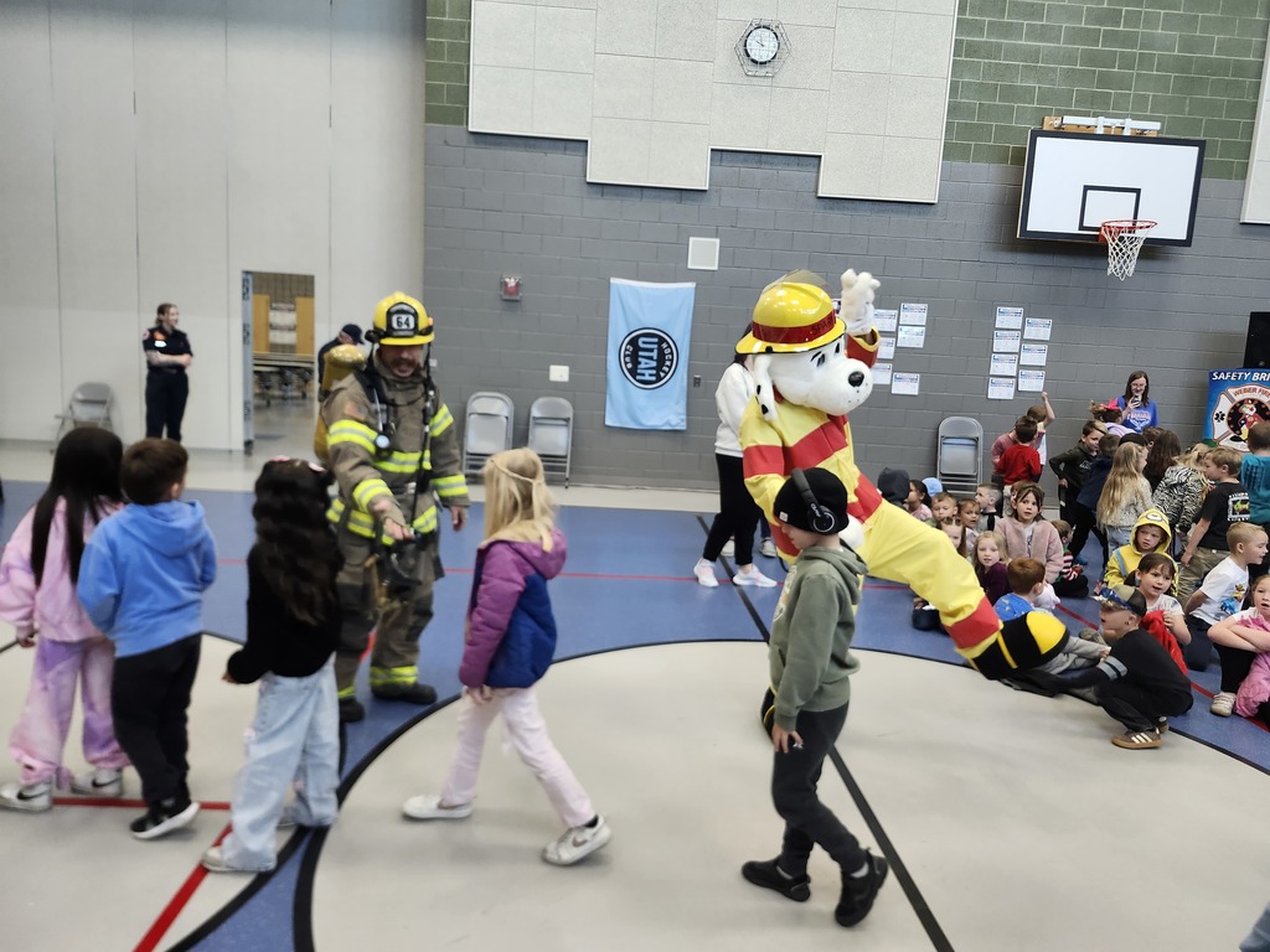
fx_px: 844
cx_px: 635
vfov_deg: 58.9
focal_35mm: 23
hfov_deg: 73.9
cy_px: 476
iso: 320
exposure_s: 1/120
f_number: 1.8
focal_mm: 5.54
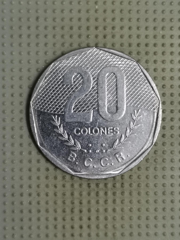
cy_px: 120
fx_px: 361
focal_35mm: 52
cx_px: 90
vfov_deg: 36.8
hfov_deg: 28.0
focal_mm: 4.75
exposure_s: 1/25.7
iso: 400
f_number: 1.8
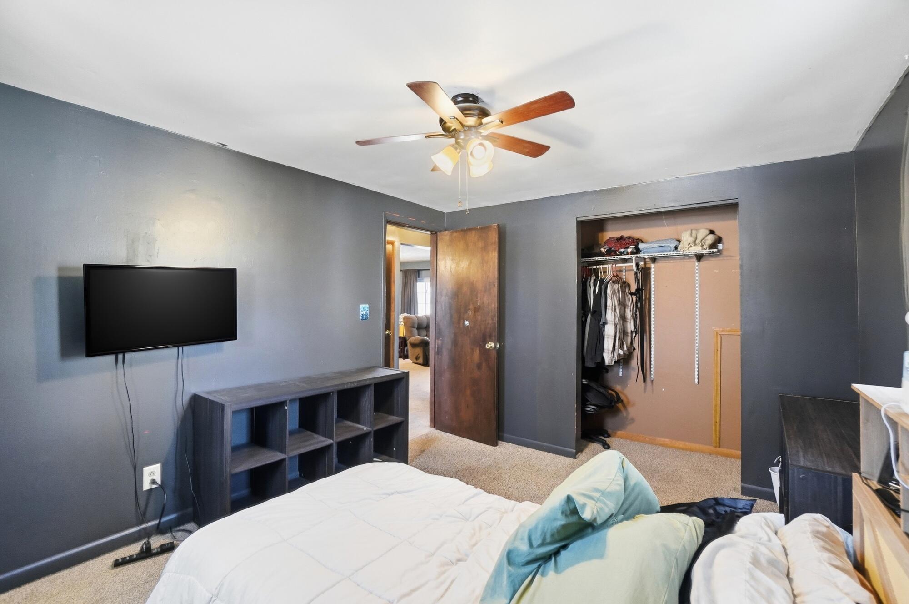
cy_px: 302
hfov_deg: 100.5
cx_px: 454
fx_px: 378
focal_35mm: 15
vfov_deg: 77.2
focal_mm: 10
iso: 100
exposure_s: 1/40
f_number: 4.5
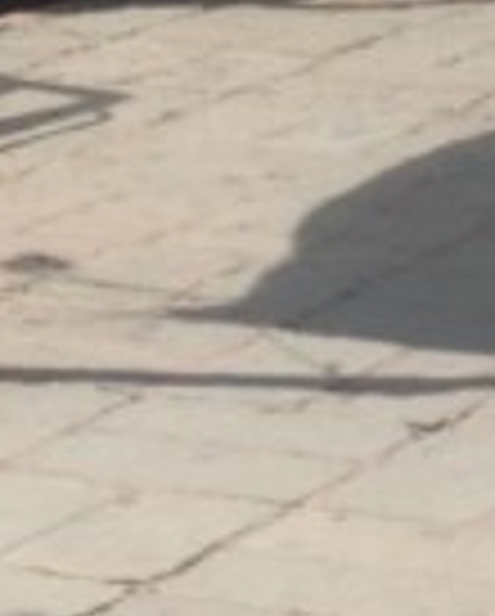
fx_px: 5153
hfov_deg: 5.5
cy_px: -252
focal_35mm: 282
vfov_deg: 6.8
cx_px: 202
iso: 50
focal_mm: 4.12
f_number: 2.4
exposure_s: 1/565
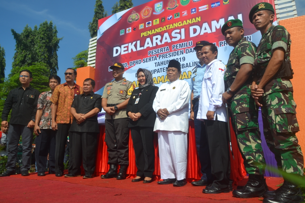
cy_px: 102
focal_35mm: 27
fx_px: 229
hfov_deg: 67.4
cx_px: 152
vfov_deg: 47.9
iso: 100
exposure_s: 1/320
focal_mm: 18
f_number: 9
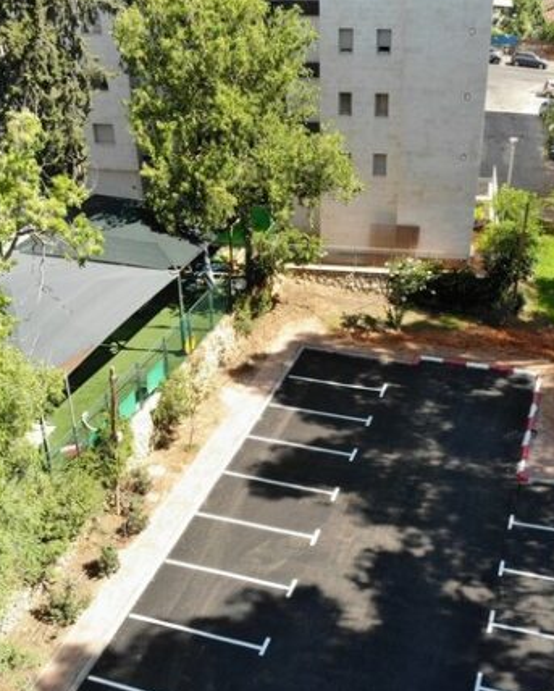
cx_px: 310
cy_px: 387
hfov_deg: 35.7
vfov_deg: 43.7
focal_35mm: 42
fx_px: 860
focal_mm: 4.5
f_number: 2.8
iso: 100
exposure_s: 1/362
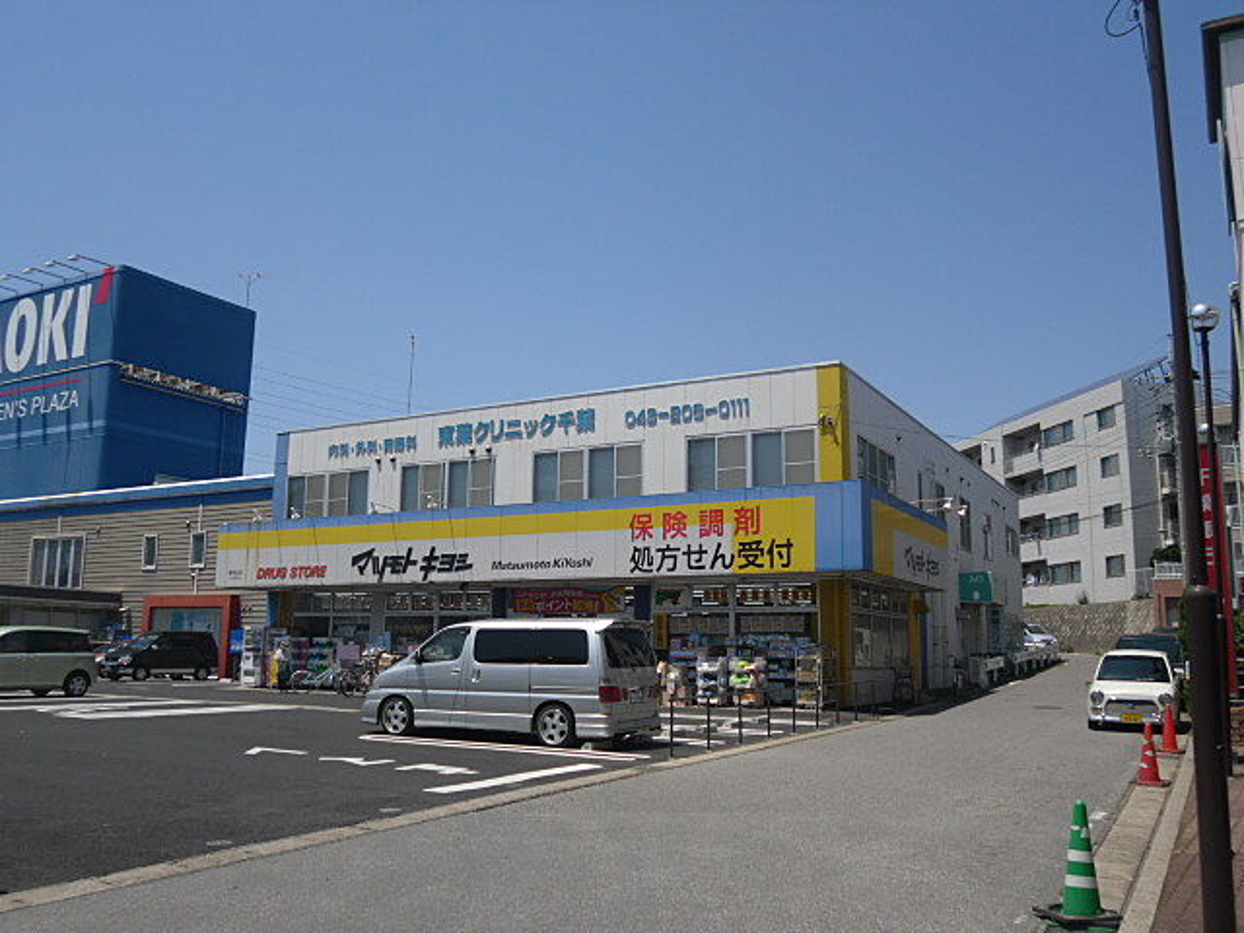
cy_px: 466
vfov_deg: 44.2
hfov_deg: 56.8
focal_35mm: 32
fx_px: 1150
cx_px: 622
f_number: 8.8
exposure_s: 1/160
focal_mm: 5.8
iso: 64
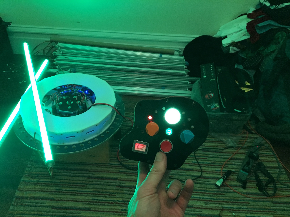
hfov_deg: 61.7
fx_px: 243
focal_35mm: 29
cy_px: 108
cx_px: 145
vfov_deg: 48.2
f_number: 2.2
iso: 160
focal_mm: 4.15
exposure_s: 1/30
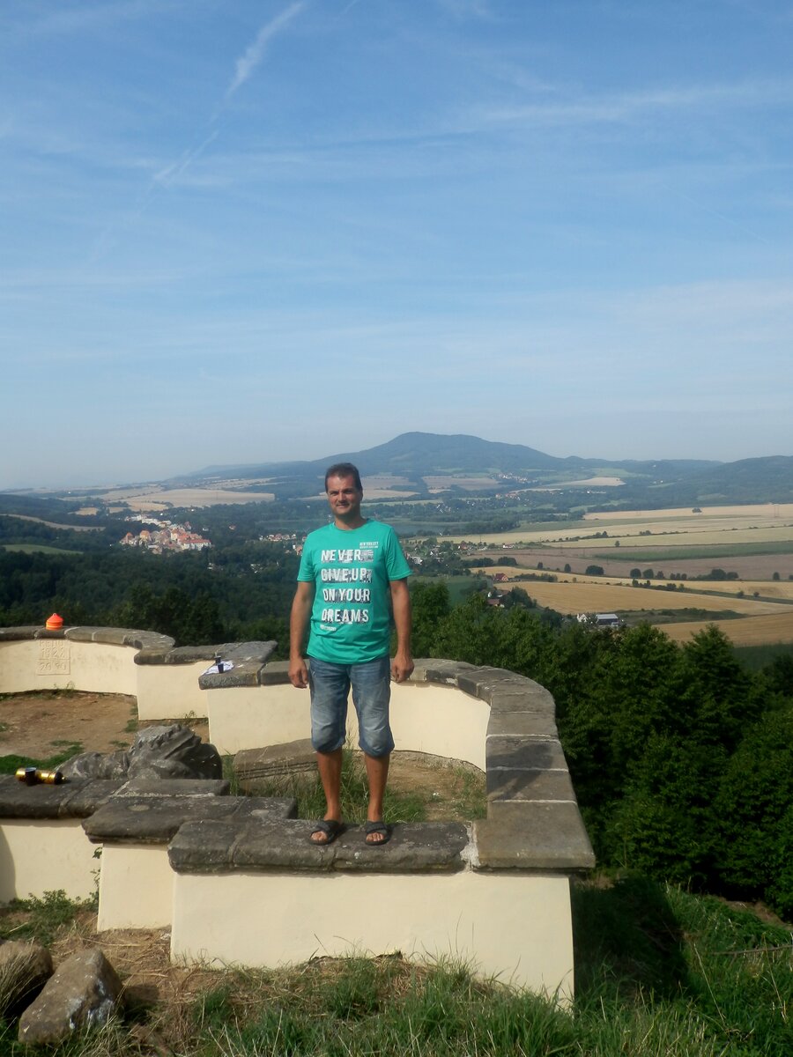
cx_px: 396
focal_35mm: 30
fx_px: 916
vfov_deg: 60.0
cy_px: 528
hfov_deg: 46.8
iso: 80
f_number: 3.3
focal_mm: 5.5
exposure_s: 1/1000
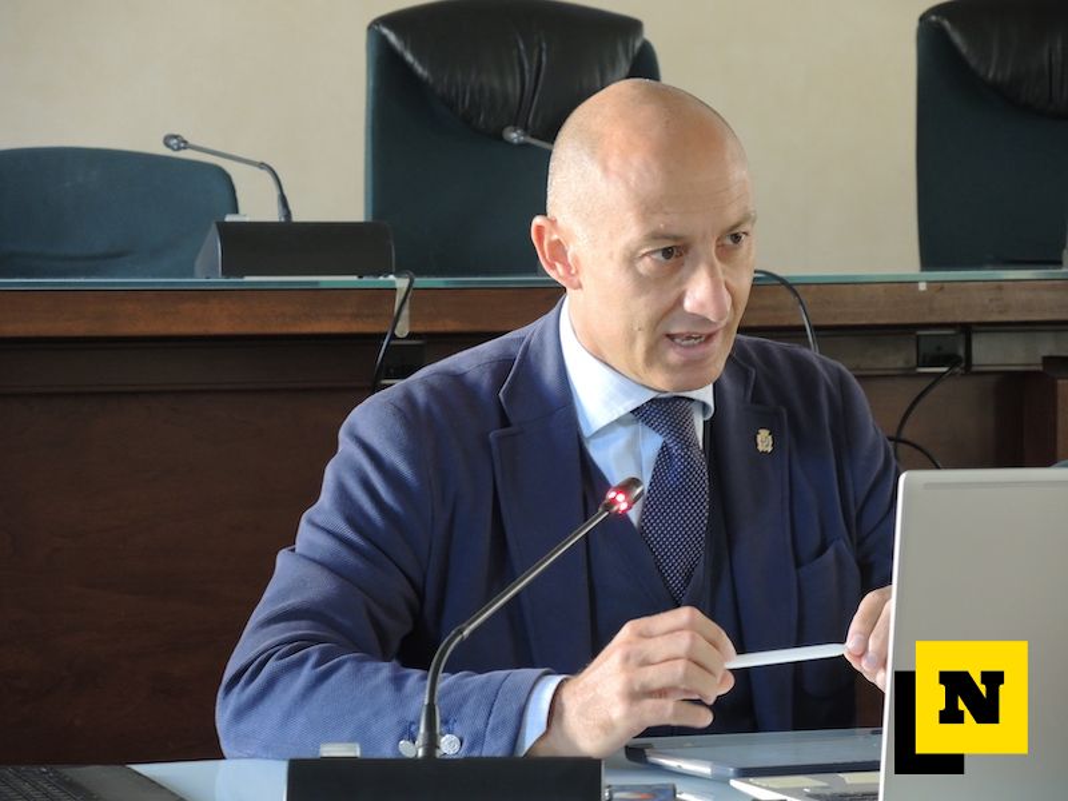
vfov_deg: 11.0
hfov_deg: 14.6
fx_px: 4165
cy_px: 400
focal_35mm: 135
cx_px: 534
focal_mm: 28.4
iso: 720
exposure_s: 1/15
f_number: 3.5
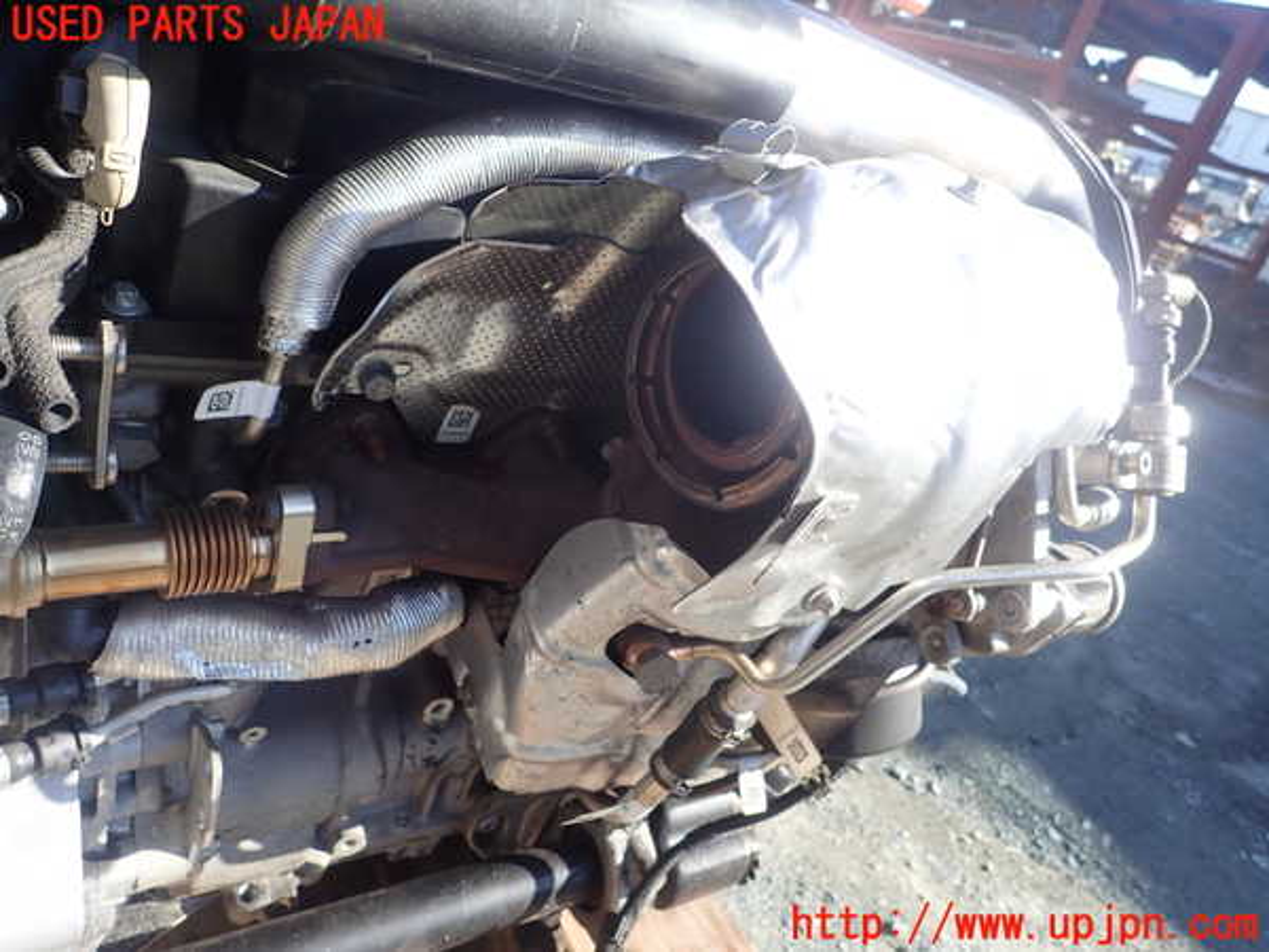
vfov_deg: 54.9
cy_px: 476
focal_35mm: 25
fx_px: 916
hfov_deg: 69.4
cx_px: 634
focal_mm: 4.5
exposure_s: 1/320
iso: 100
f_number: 2.8
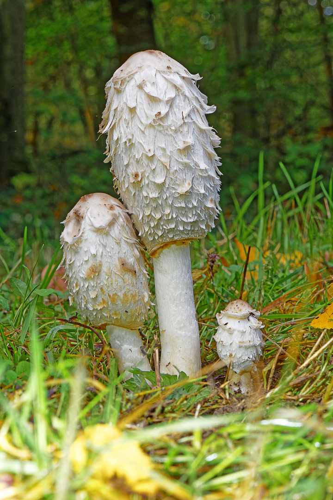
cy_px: 250
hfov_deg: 13.0
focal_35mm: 105
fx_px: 1457
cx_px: 166
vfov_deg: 19.5
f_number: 22
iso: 80
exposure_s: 1/4
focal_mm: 105
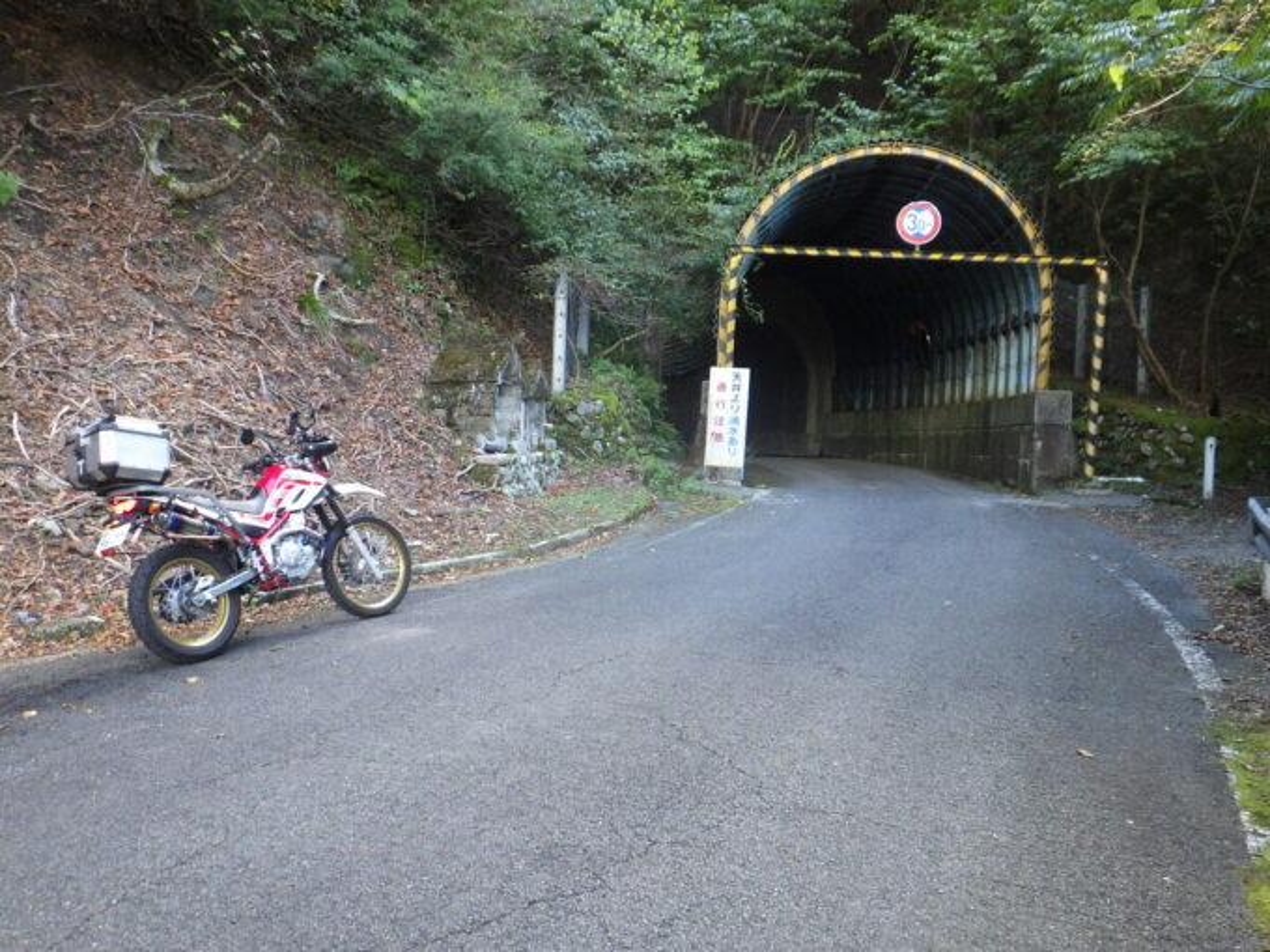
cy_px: 476
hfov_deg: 63.4
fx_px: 1027
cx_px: 635
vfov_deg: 49.7
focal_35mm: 28
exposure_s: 1/45
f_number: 3.5
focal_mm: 5
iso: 200
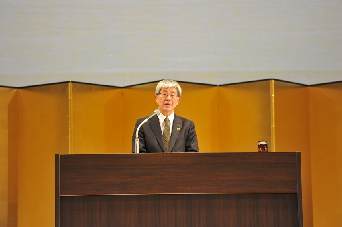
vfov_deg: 6.9
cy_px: 114
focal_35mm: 200
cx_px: 171
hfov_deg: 10.3
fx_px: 1898
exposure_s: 1/250
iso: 3200
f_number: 3.2
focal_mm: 200
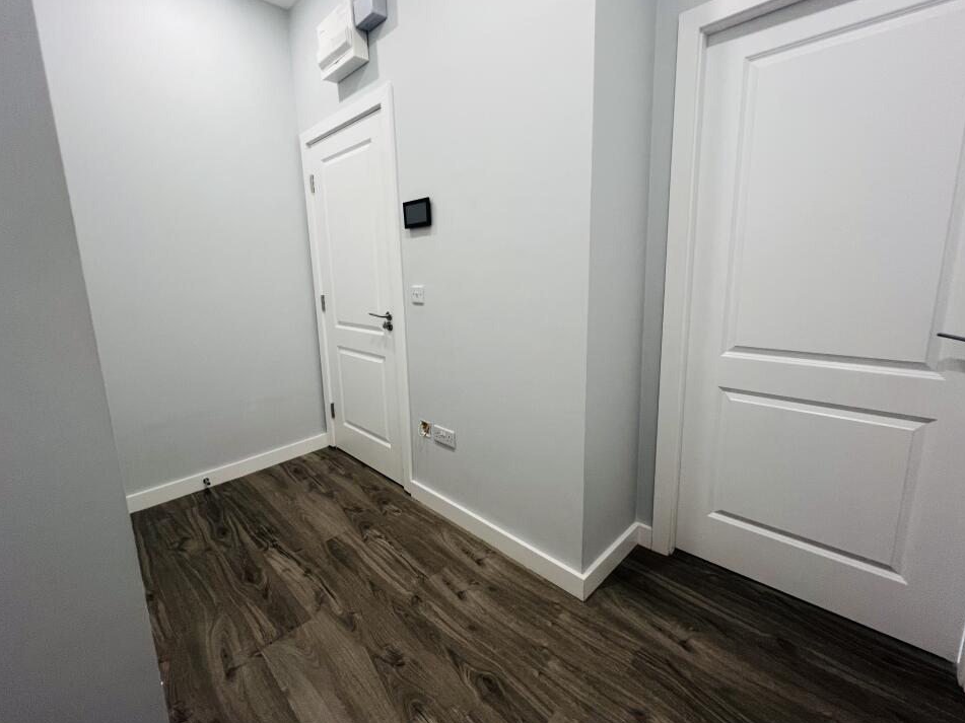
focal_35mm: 14
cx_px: 467
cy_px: 347
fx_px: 390
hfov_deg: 102.0
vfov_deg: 85.6
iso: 200
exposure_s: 1/50
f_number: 1.8
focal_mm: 1.57
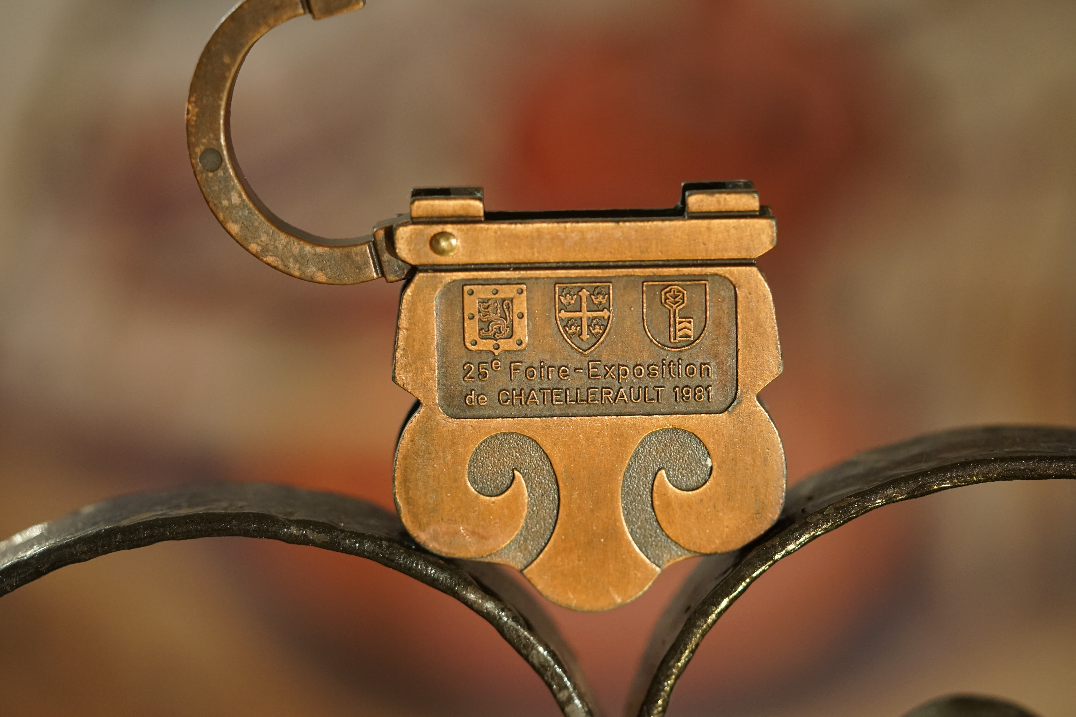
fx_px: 2690
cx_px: 538
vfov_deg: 15.2
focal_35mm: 90
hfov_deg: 22.6
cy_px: 358
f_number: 2.8
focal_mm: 90
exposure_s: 1/100
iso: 1600
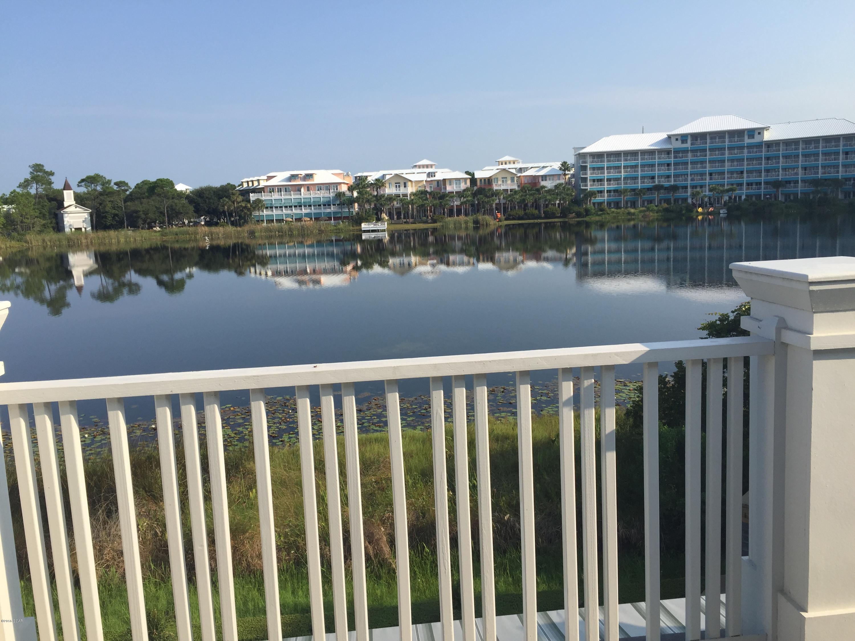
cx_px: 428
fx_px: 716
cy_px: 320
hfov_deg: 61.7
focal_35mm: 29
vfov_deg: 48.2
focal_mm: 4.15
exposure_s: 1/1721
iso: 32
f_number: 2.2
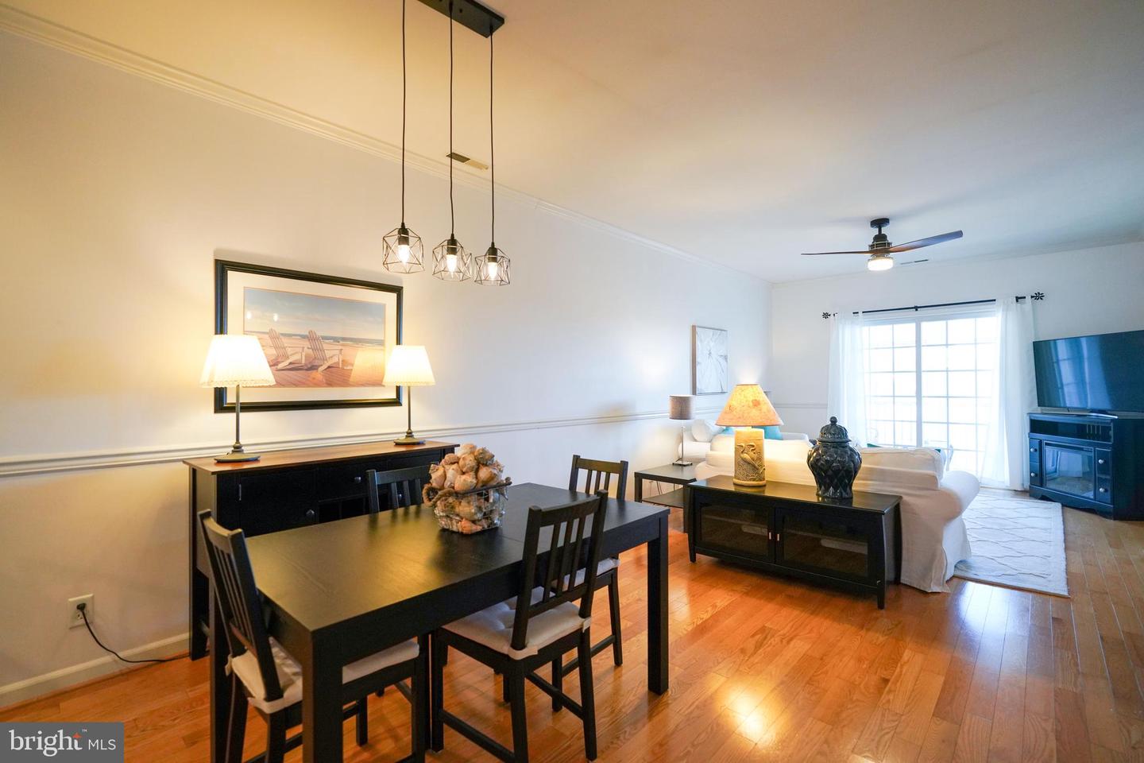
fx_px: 508
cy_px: 382
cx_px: 572
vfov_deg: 73.7
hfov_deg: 96.7
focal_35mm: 16
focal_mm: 16
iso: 1600
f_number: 3.5
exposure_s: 1/160
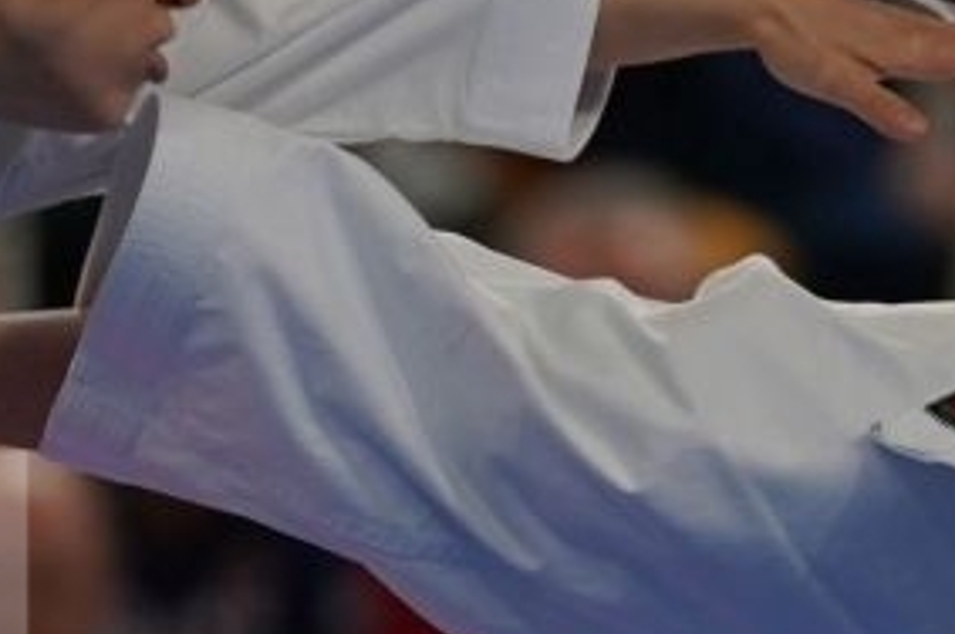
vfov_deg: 1.1
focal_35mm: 1274
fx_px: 33757
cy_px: 759
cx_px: 857
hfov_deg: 1.6
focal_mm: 200
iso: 500
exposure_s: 1/500
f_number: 2.8
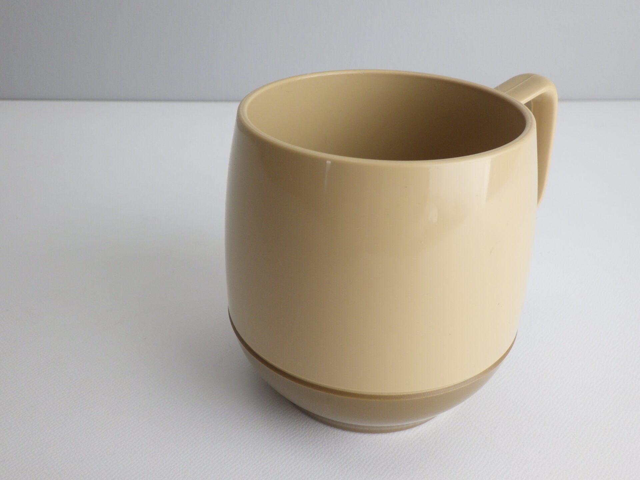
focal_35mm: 34
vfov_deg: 41.8
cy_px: 240
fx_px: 629
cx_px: 320
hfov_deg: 54.0
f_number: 3.8
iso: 125
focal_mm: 6.1
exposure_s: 1/100
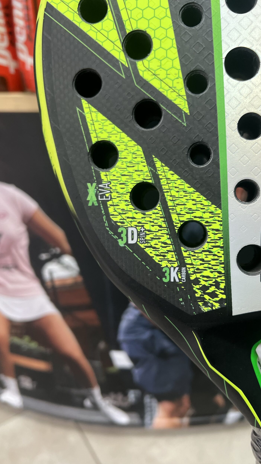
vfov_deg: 66.1
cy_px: 236
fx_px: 357
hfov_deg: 40.0
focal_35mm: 29
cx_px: 161
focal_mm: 5.7
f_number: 1.5
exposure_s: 1/74
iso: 125
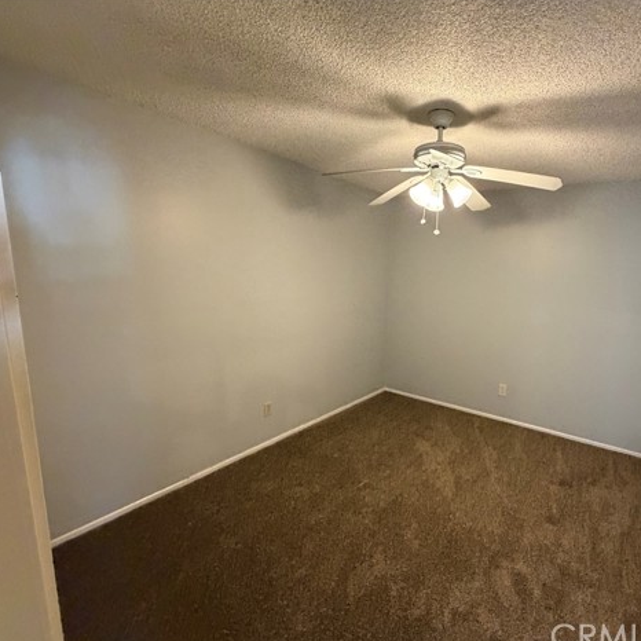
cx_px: 410
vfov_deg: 84.0
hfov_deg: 82.0
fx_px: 356
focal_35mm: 17
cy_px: 326
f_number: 2.2
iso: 640
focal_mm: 2.22
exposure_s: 1/60
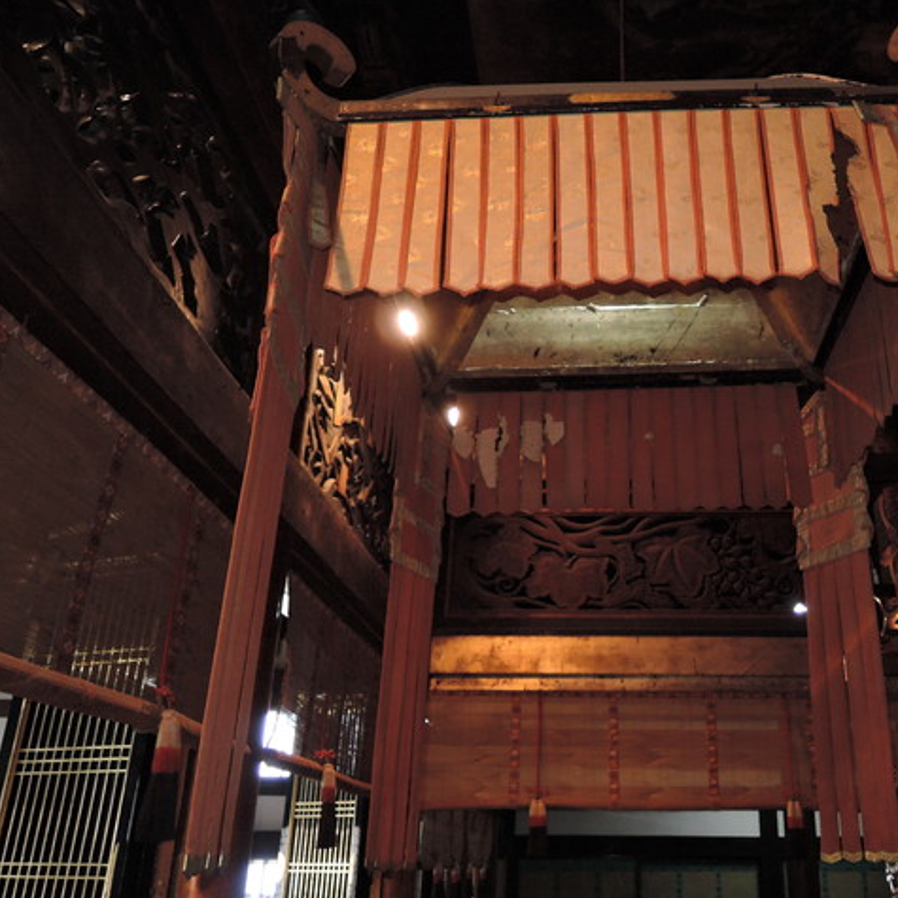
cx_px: 593
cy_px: 440
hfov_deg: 47.7
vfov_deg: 48.4
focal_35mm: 34
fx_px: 998
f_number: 2
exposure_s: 1/80
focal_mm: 6
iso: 800
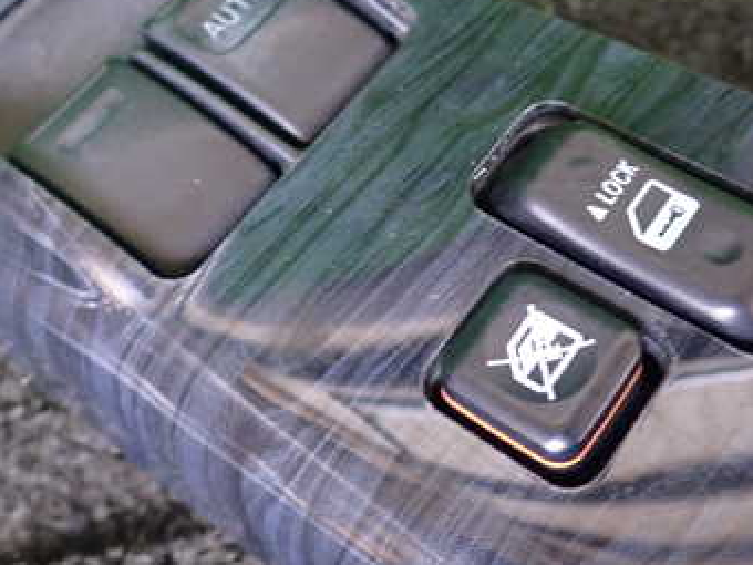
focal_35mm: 53
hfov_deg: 36.1
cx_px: 306
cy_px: 146
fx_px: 1153
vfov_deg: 27.2
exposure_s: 1/30
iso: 320
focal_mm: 5.4
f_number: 2.3
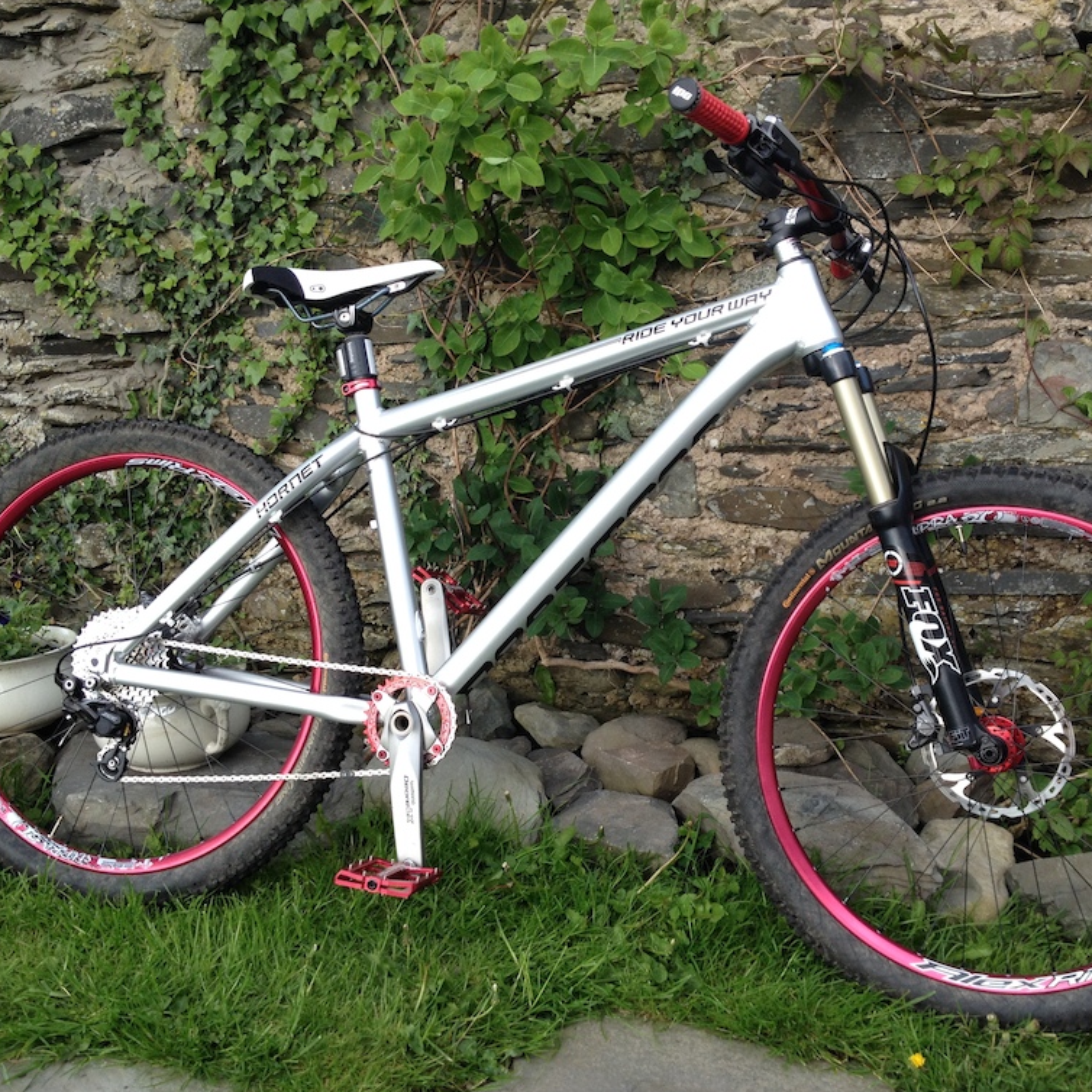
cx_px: 640
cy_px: 555
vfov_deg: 40.0
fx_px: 1499
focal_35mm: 42
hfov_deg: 39.9
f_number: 2.4
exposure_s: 1/191
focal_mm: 4.28
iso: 50
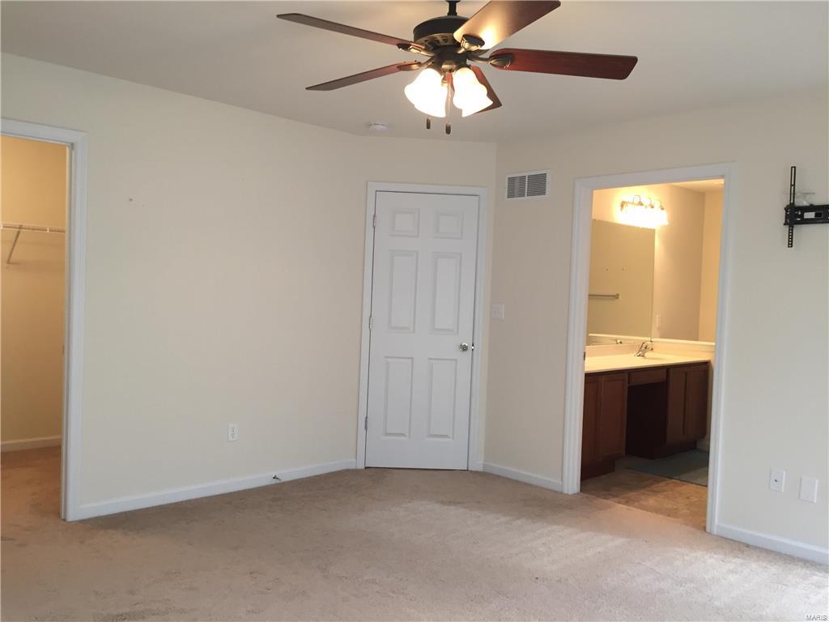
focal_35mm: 29
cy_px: 311
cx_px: 414
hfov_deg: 61.7
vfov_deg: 48.2
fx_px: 695
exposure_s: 1/30
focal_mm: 4.15
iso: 80
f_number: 2.2
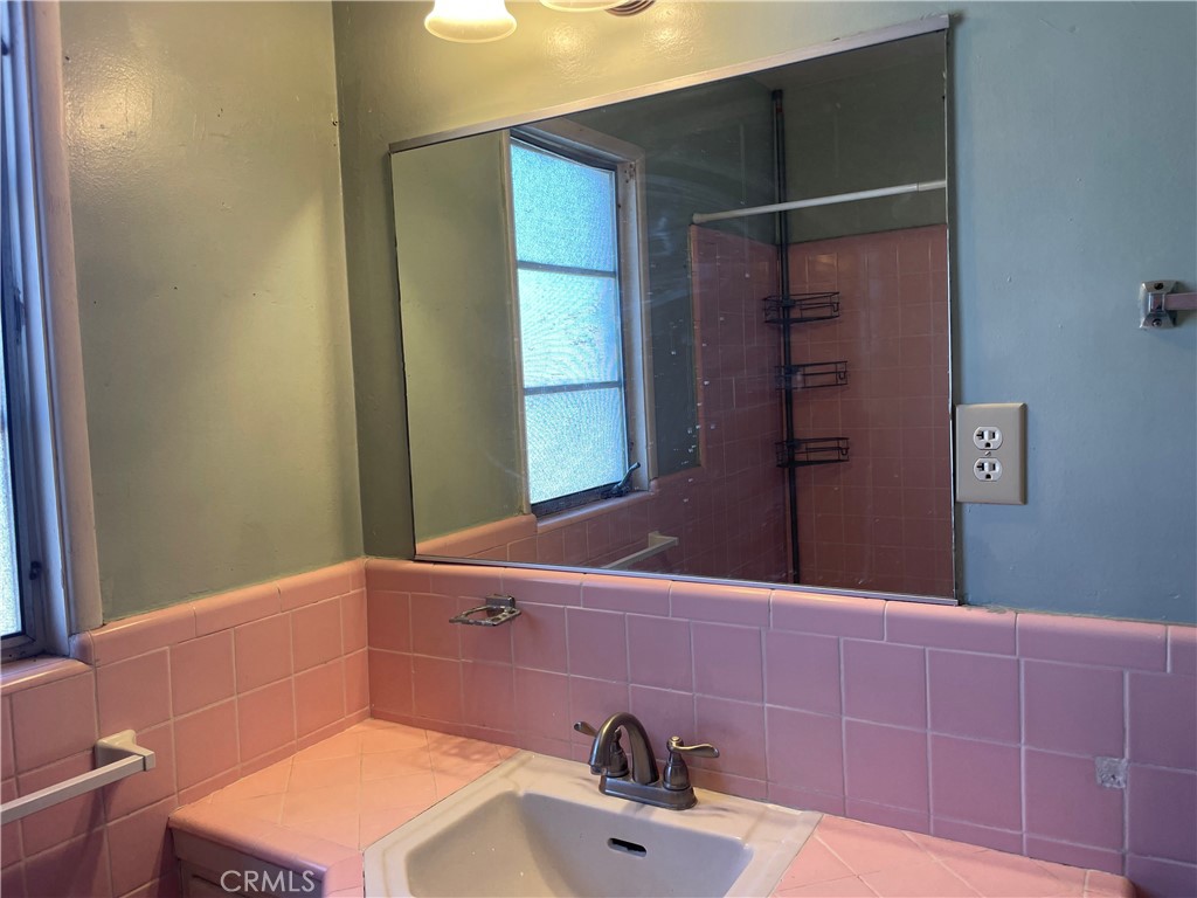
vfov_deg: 53.1
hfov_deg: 67.3
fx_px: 899
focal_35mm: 26
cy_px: 449
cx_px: 598
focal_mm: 4.2
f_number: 1.6
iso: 64
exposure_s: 1/120
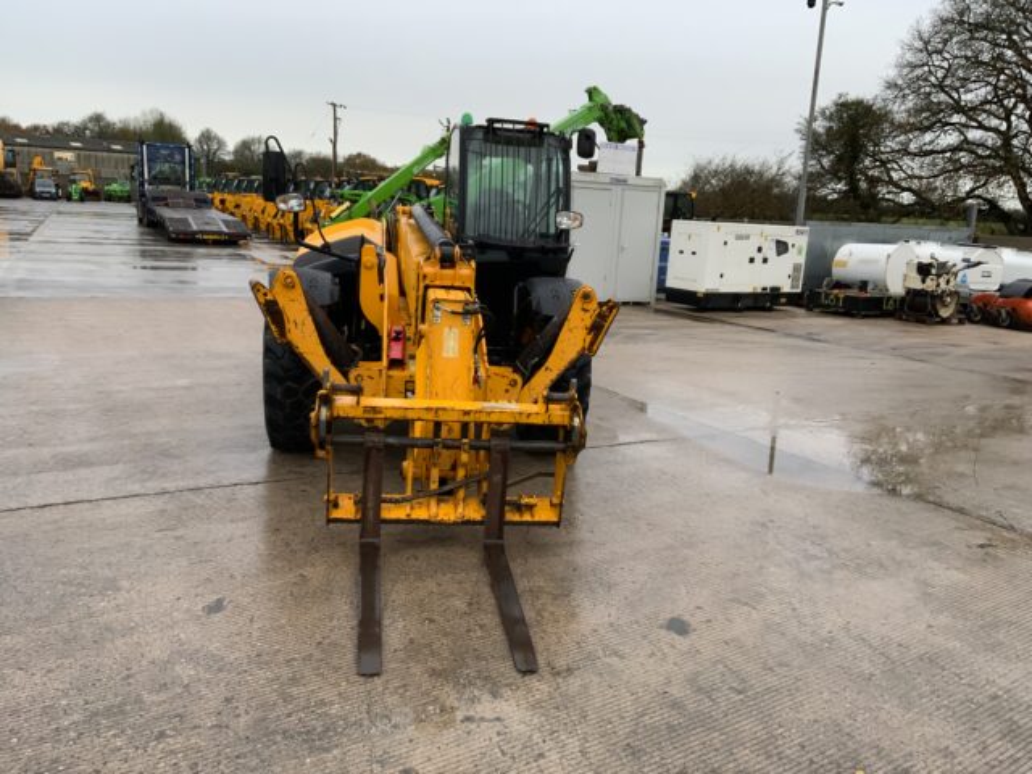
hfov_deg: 61.7
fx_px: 865
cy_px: 387
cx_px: 516
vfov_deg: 48.2
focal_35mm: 29
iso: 50
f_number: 1.8
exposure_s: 1/122
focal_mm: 3
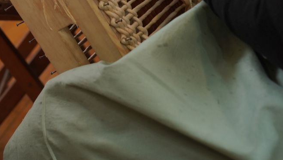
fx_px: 893
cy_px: -30
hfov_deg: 18.0
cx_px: 142
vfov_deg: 10.0
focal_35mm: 119
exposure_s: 1/200
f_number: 4
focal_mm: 50
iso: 1000
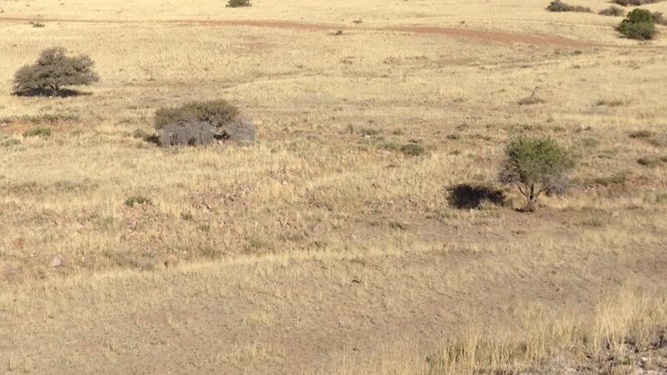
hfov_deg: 26.7
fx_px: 1397
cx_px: 239
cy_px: 23
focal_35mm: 79
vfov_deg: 15.1
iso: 64
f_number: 2.4
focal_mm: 4.28
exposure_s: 1/2513
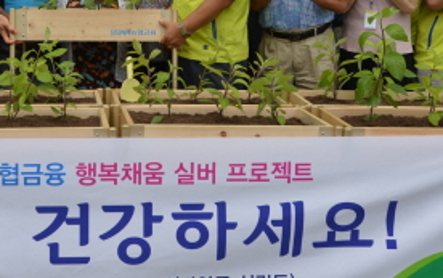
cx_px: 114
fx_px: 713
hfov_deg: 33.9
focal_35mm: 59
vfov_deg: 21.6
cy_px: 33
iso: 100
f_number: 7.1
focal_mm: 32
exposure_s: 1/250
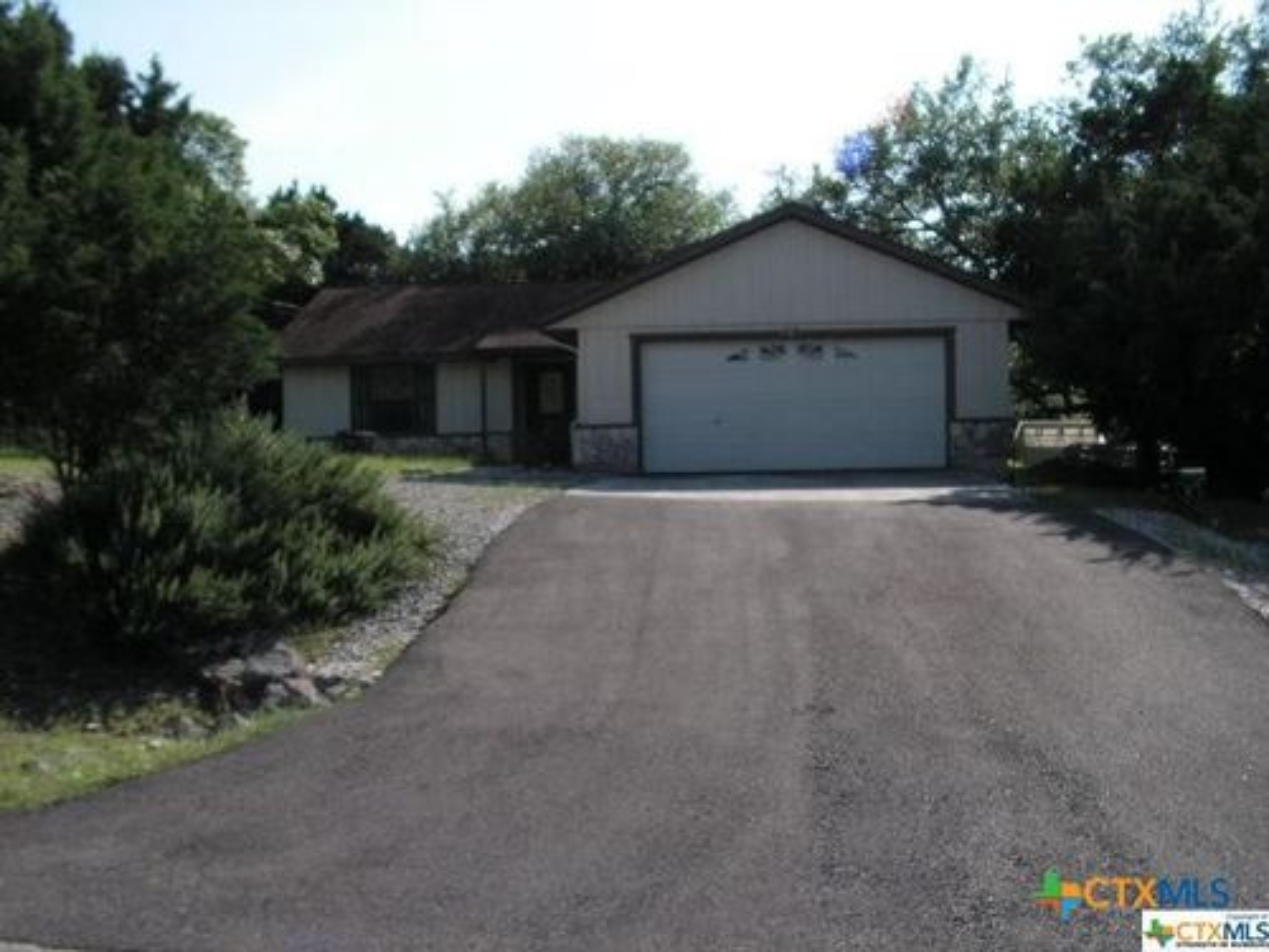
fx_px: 1320
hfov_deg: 51.4
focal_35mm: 36
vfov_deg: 39.7
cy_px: 476
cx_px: 634
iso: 50
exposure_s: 1/320
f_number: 4.8
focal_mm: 6
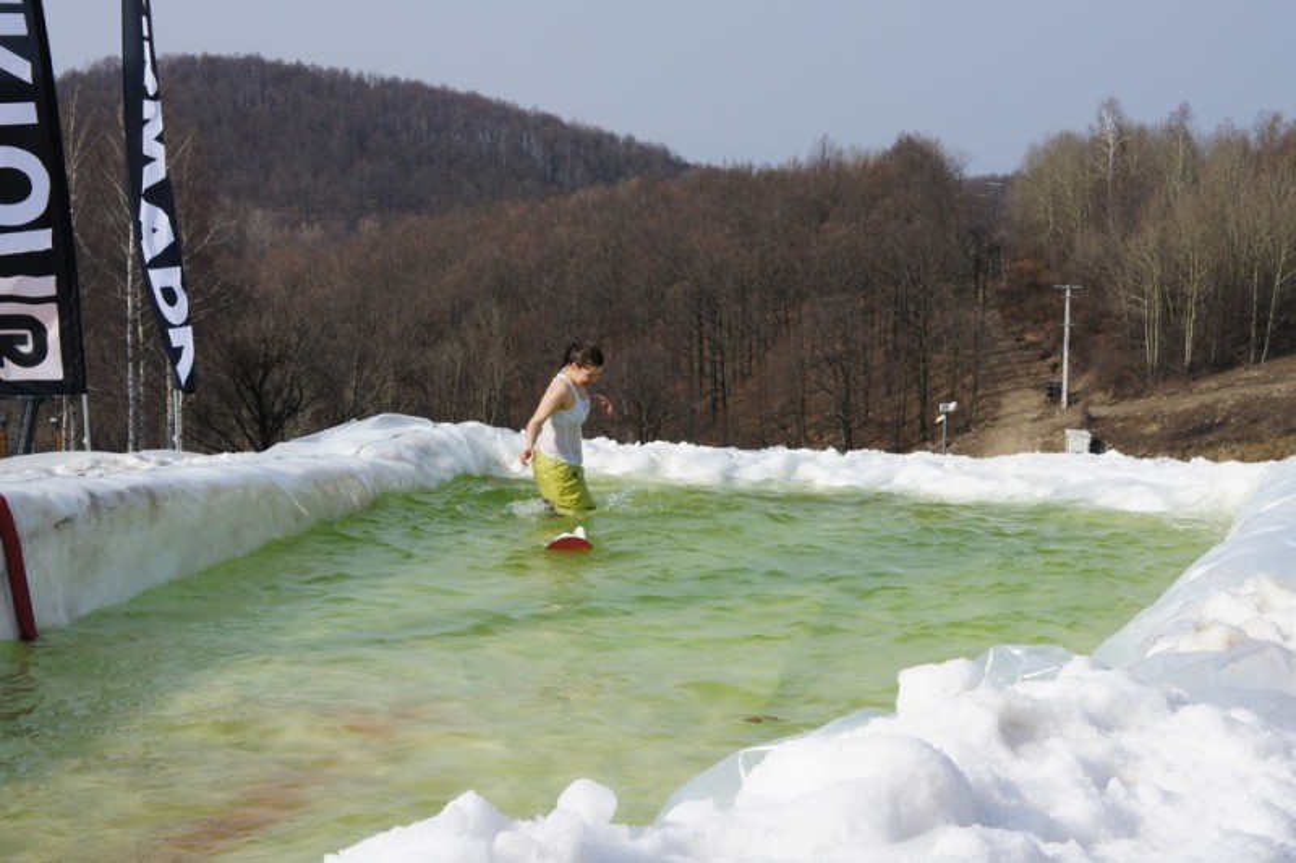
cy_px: 432
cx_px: 648
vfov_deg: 18.9
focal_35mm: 72
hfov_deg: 28.1
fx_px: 2591
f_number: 13
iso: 200
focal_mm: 48
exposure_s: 1/250
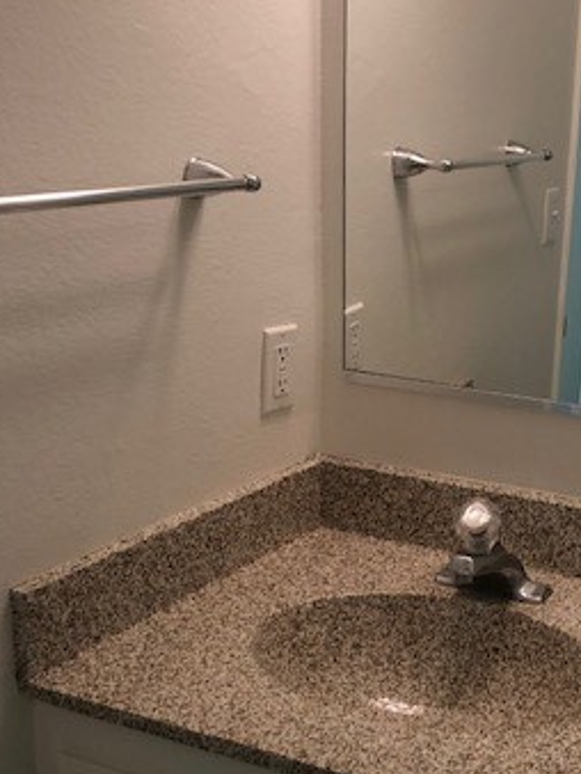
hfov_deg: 26.8
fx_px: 1185
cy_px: 433
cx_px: 496
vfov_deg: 36.1
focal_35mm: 53
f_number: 1.8
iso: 32
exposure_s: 1/30
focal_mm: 4
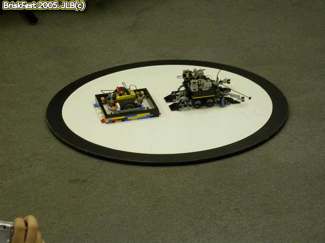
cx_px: 162
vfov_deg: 13.3
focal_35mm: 111
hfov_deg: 17.7
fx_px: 1042
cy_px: 122
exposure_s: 1/11.3
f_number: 4.2
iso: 100
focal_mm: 23.1
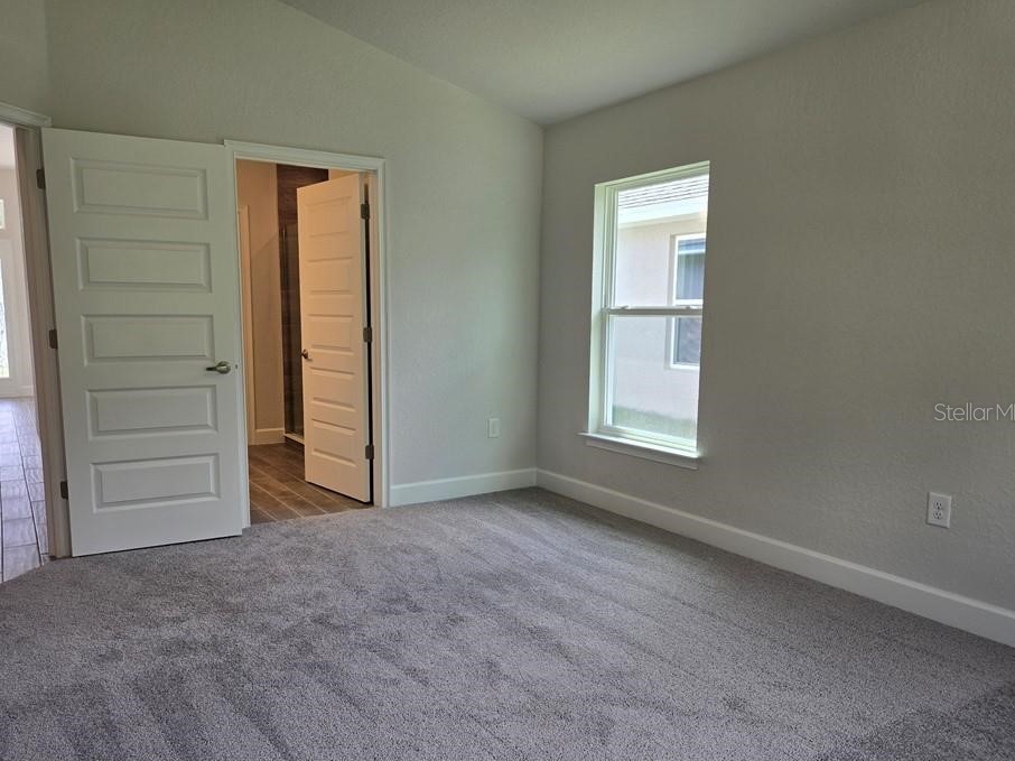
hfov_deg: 67.2
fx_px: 762
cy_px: 411
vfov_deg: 53.0
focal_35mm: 26
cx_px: 466
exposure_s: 1/120
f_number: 1.8
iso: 25
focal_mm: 5.4
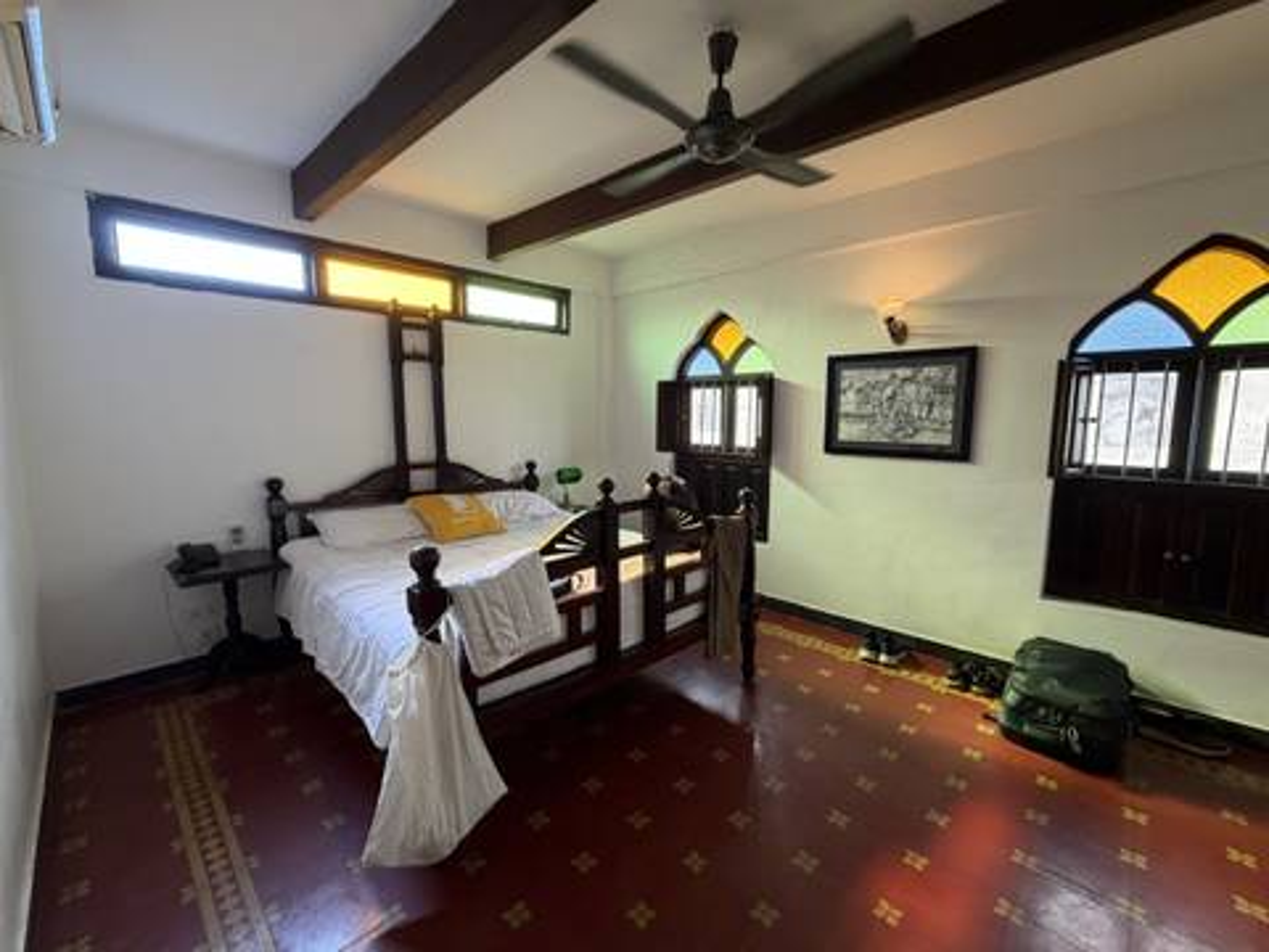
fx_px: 513
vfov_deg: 85.7
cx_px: 634
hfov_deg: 102.1
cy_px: 476
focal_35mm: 14
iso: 200
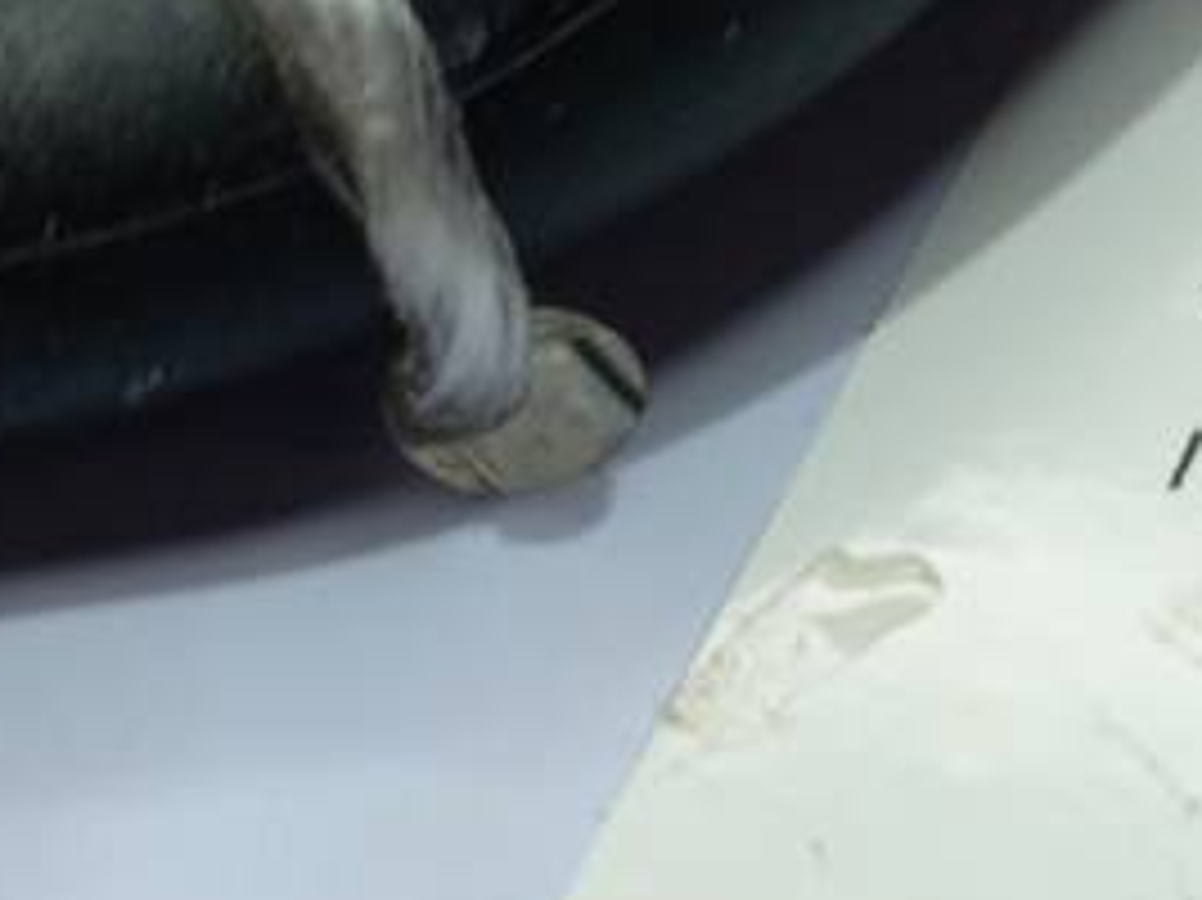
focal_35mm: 96
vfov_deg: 15.3
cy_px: 752
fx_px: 3332
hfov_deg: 18.4
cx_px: 1733
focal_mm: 4.6
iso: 32
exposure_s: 1/100
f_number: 1.8
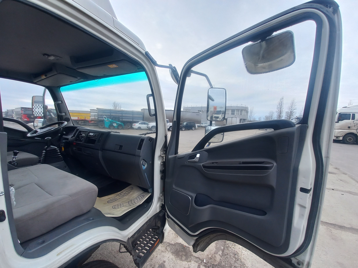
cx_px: 179
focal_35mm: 13
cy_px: 134
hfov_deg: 106.2
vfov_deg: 89.9
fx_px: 134
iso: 40
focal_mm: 1.42
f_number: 2.2
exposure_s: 1/343
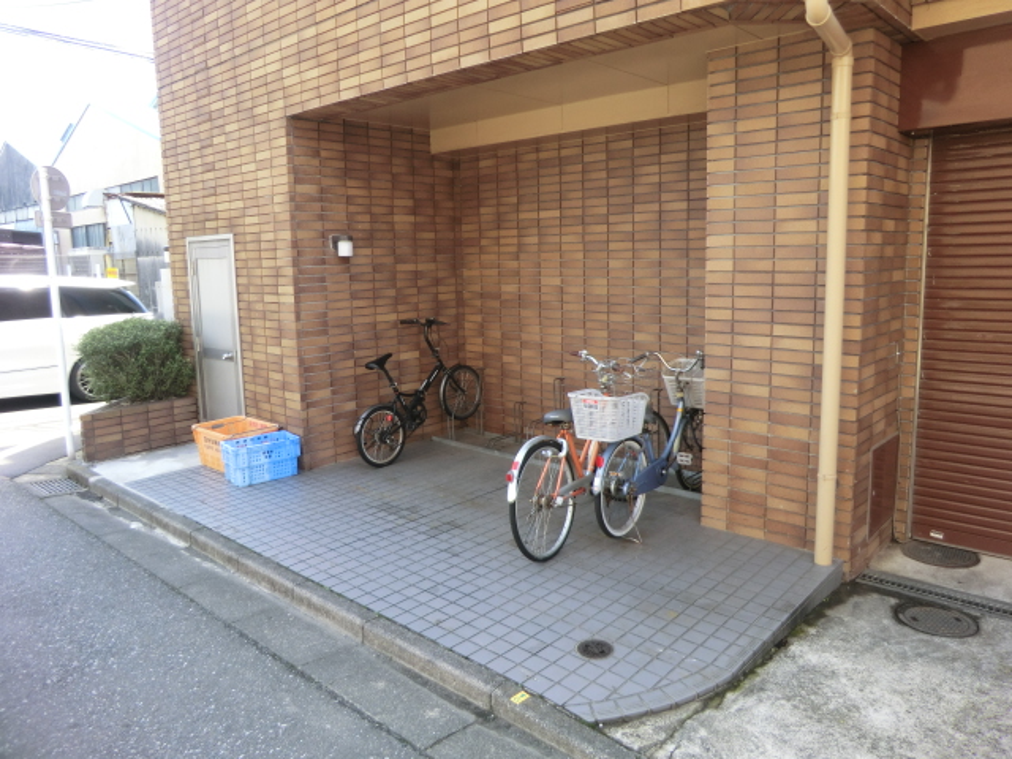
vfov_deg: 56.8
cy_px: 380
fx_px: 702
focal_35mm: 24
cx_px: 506
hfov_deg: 71.6
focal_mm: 4.3
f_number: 3.2
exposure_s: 1/80
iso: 80
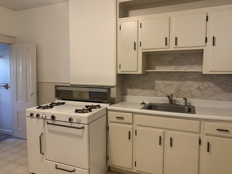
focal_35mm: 26
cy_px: 87
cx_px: 116
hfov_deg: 67.3
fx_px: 174
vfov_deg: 53.1
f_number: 1.8
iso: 200
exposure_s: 1/60
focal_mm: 4.25
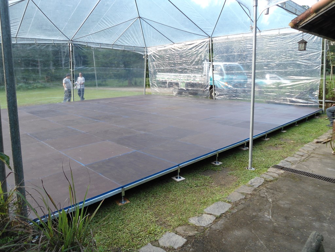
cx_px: 168
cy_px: 126
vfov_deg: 53.1
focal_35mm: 26
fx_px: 252
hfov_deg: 67.3
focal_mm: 4.7
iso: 80
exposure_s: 1/50
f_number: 2.8
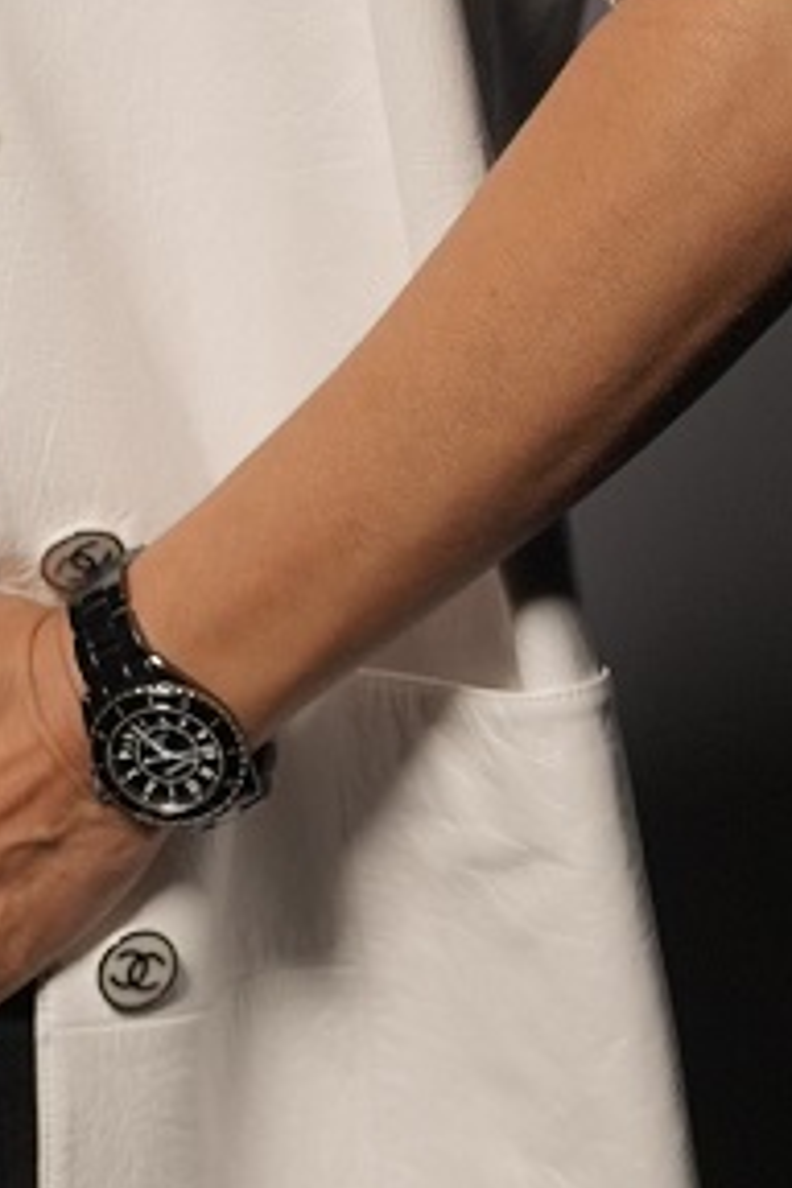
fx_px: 10295
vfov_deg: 6.6
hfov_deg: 4.4
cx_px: -264
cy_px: 1019
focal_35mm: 312
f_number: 2
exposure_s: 1/100
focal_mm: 50
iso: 250
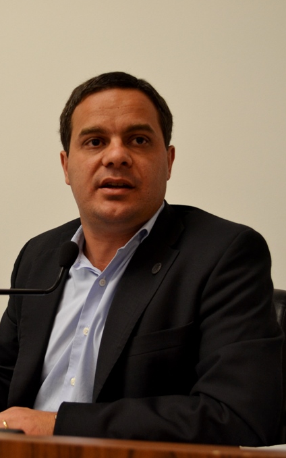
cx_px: 38
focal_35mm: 60
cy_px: 229
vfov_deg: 34.0
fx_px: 748
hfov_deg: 21.3
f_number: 4.2
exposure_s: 1/40
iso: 400
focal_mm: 26
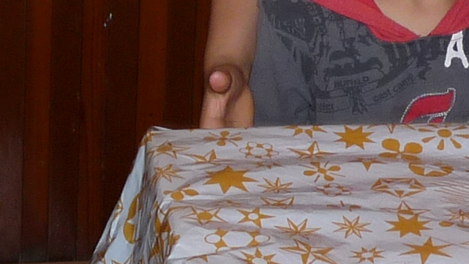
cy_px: -199
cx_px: 153
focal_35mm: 155
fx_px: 1928
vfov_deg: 7.6
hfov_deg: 13.8
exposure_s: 1/30
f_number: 2.8
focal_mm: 4.8
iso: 100
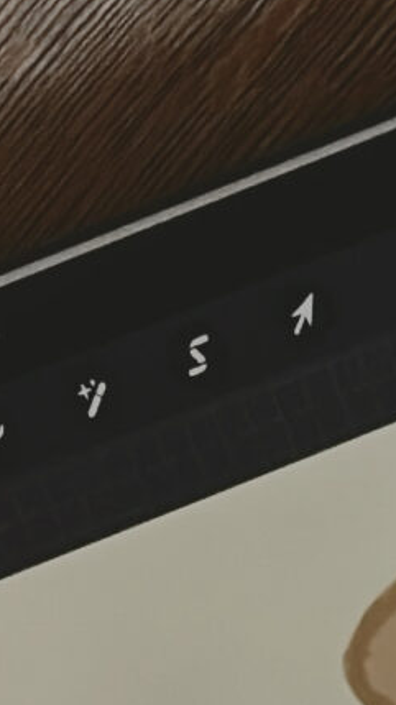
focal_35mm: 312
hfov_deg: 3.9
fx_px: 5830
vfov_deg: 6.5
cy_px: 1882
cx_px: 718
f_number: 1.78
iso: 250
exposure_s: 1/50
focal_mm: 6.86
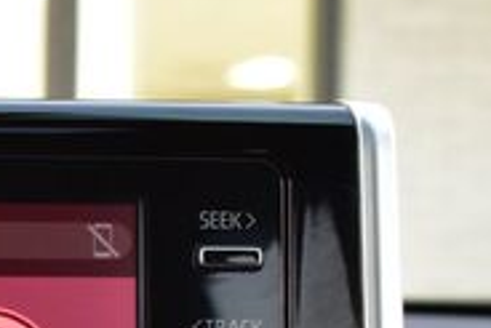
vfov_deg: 9.4
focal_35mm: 141
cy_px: 525
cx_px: -334
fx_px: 1921
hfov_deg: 13.4
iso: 640
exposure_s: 1/15
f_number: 6.3
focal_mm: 27
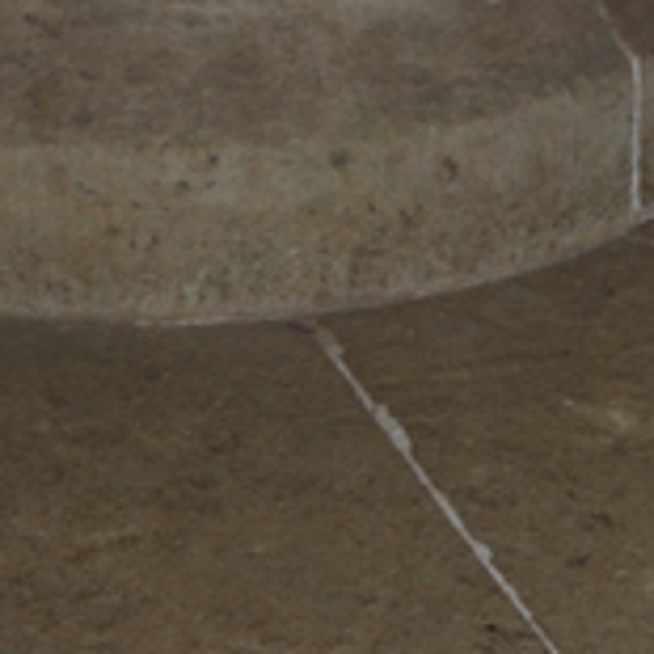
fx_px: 3568
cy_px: -363
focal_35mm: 167
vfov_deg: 10.1
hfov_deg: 10.5
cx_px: 203
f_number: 4.2
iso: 100
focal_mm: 29
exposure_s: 1/60
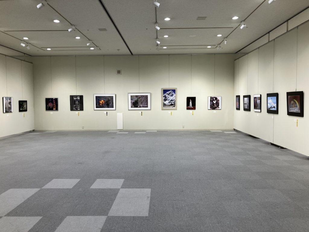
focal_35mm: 28
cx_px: 154
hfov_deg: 63.4
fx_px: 250
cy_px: 116
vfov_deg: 49.7
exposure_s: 1/120
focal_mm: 3.99
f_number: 1.8
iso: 64
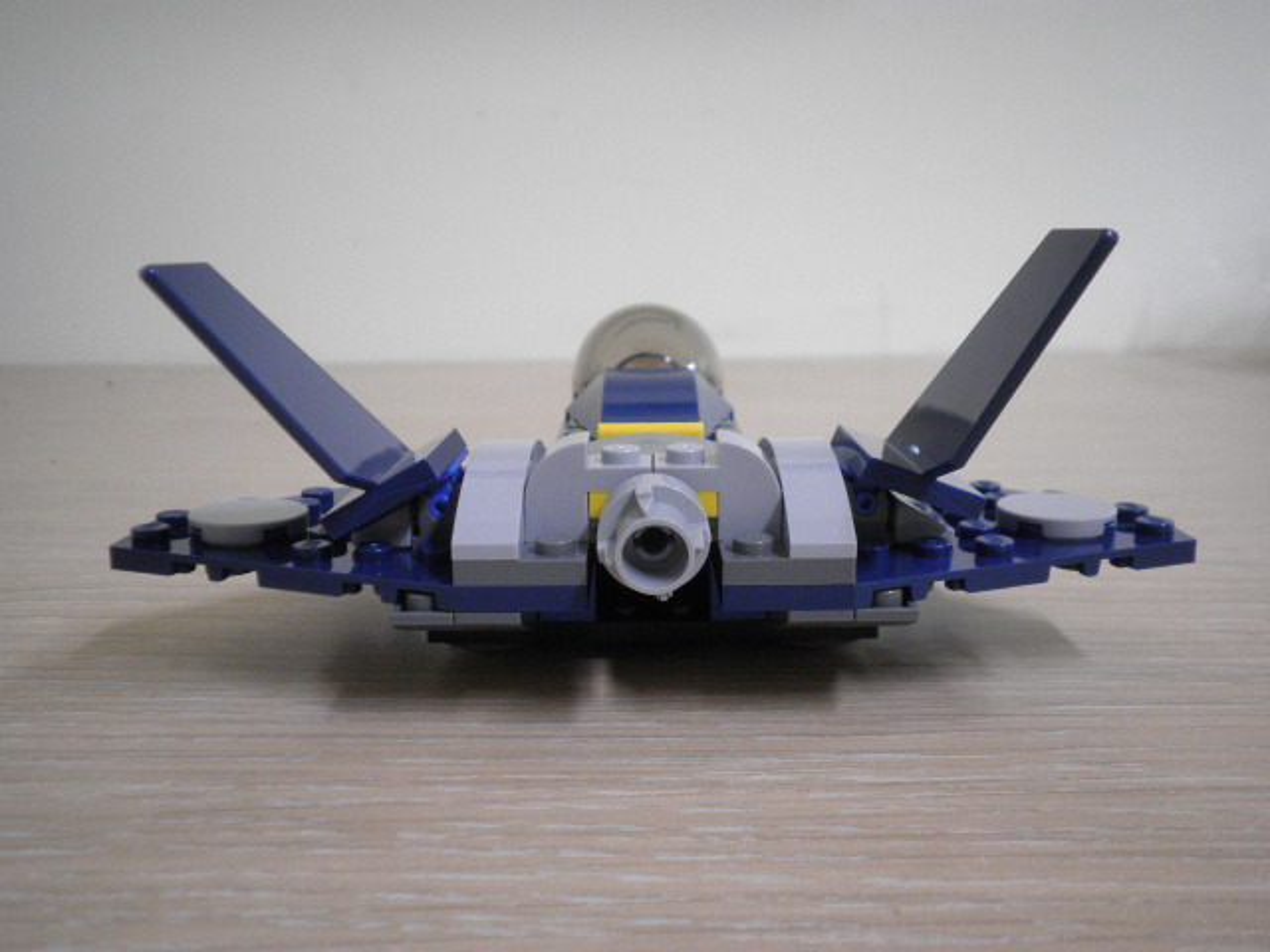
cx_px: 635
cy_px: 476
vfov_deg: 45.4
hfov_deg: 58.4
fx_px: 1137
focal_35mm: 31
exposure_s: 1/30
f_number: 2.8
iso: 160
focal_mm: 5.5
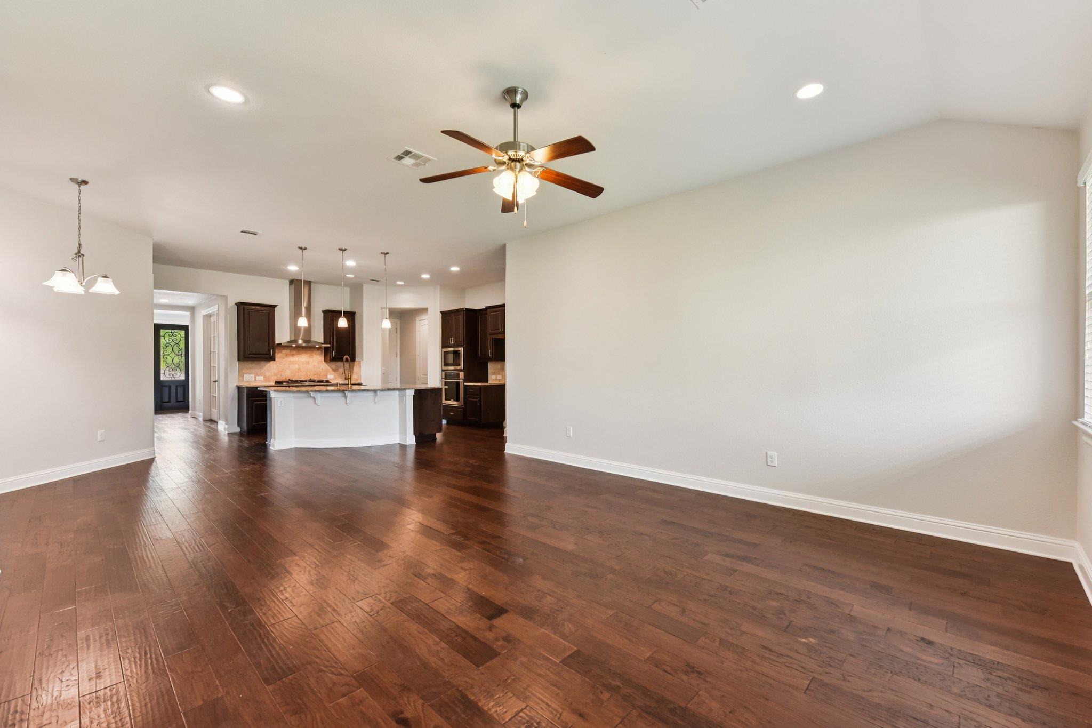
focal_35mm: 15
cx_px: 546
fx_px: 455
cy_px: 364
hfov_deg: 100.4
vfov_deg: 77.3
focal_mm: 15
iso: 400
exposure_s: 1/15
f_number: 8
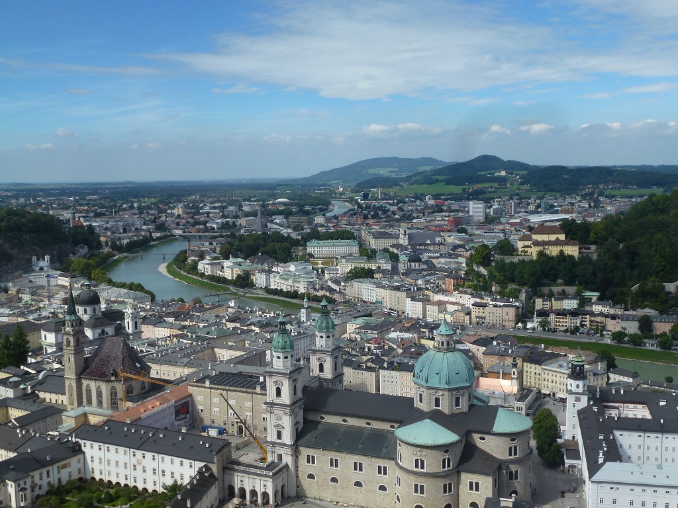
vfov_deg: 39.7
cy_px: 254
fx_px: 705
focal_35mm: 36
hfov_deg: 51.4
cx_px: 339
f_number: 4
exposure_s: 1/800
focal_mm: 6.4
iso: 100
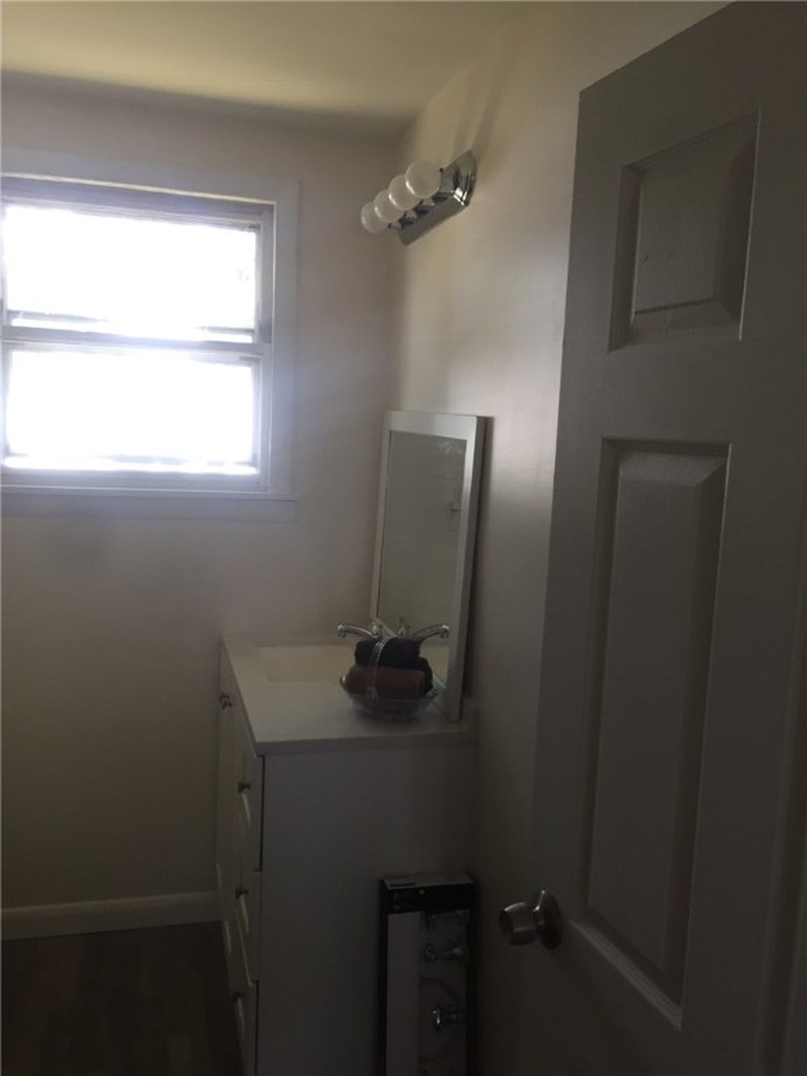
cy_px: 538
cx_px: 404
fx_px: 901
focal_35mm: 29
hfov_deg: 48.2
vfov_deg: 61.7
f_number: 2.2
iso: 32
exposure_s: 1/30
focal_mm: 4.15
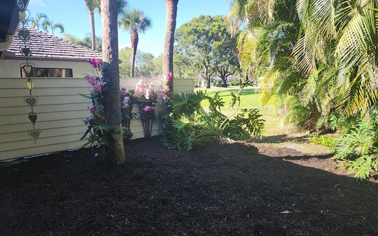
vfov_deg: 49.3
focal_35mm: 25
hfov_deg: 72.5
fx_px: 258
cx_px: 192
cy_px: 118
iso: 12
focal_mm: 6.4
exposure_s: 1/200
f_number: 1.8
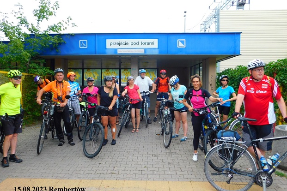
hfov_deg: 61.9
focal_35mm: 30
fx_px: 239
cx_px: 143
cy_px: 93
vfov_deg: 43.6
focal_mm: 4.9
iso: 125
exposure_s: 1/320
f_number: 3.2
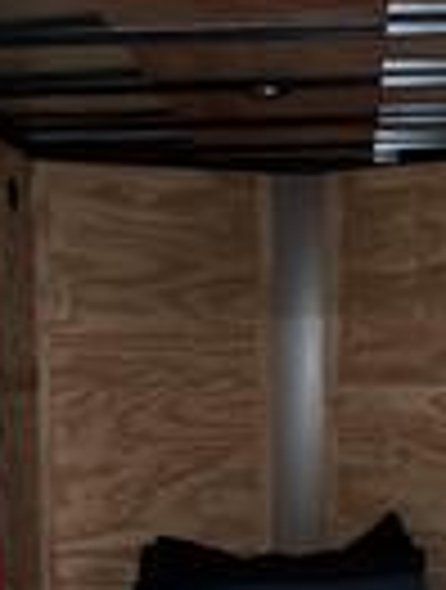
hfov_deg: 16.7
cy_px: 540
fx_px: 1522
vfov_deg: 21.4
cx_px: 234
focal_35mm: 89
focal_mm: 5.1
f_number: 1.6
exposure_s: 1/4
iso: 160
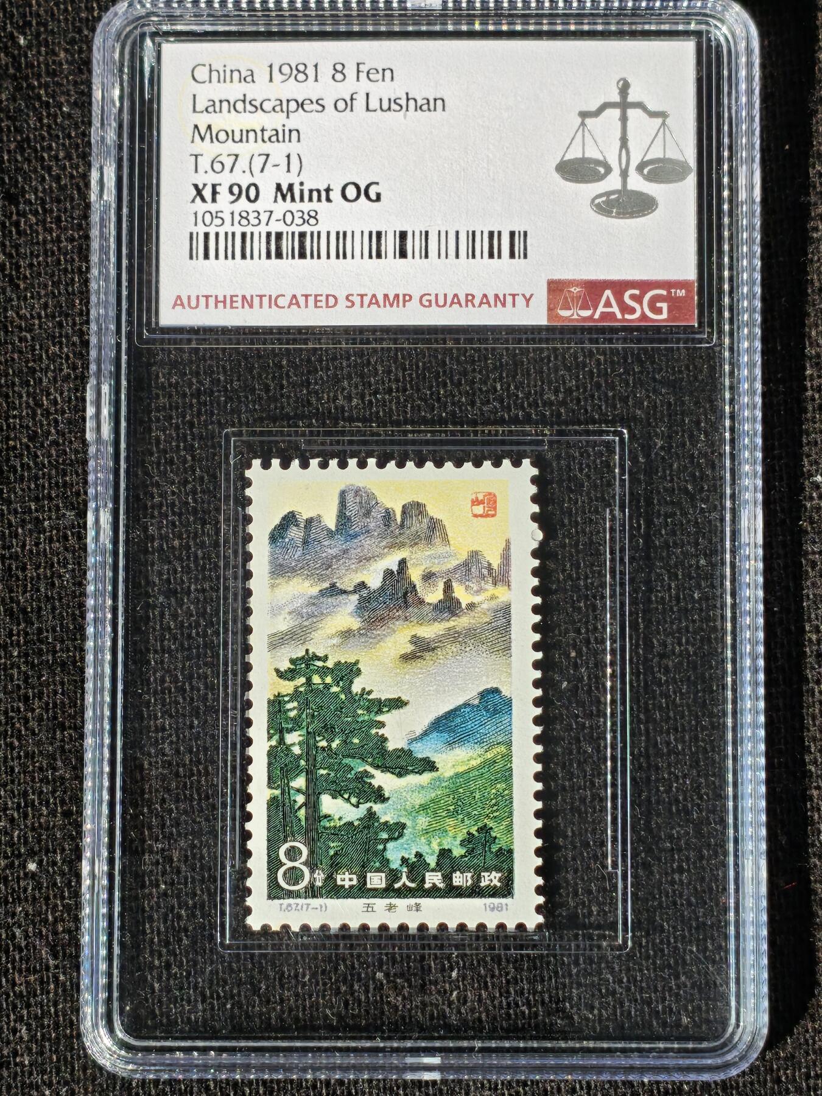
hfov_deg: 16.2
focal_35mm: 91
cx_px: 411
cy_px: 548
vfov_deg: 21.5
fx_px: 2881
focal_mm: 4.94
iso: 50
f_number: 1.5
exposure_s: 1/1057
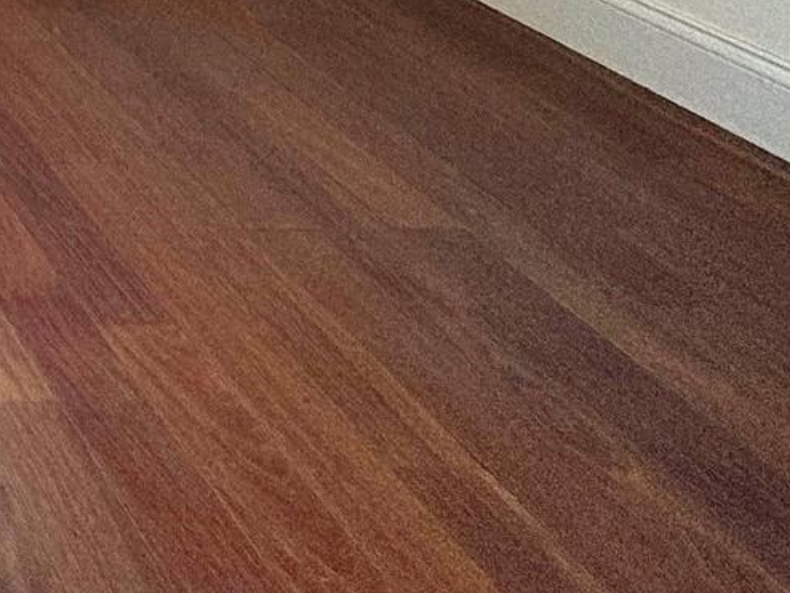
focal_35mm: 58
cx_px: -496
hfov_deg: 23.6
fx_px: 1324
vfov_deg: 18.3
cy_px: -545
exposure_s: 1/270
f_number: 2.2
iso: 40
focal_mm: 2.22
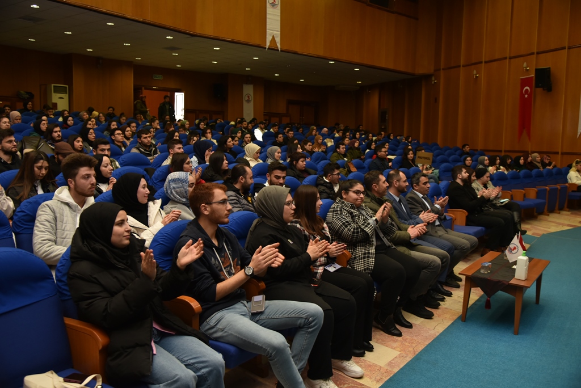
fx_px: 484
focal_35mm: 30
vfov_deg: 43.7
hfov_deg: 61.9
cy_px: 194
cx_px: 290
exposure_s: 1/60
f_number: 4
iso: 640
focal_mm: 30
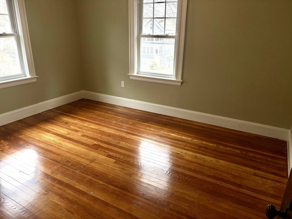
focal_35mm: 26
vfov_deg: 53.1
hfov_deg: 67.3
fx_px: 219
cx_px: 146
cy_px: 110
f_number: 1.6
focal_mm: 5.96
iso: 40
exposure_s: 1/170
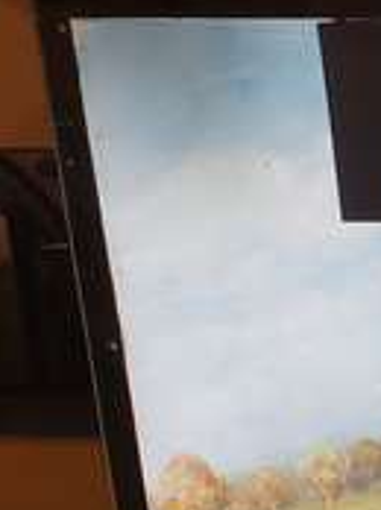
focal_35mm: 115
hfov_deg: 10.4
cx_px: 1026
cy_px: 595
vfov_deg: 16.5
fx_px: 1692
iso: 250
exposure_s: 1/40
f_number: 2.4
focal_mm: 4.3
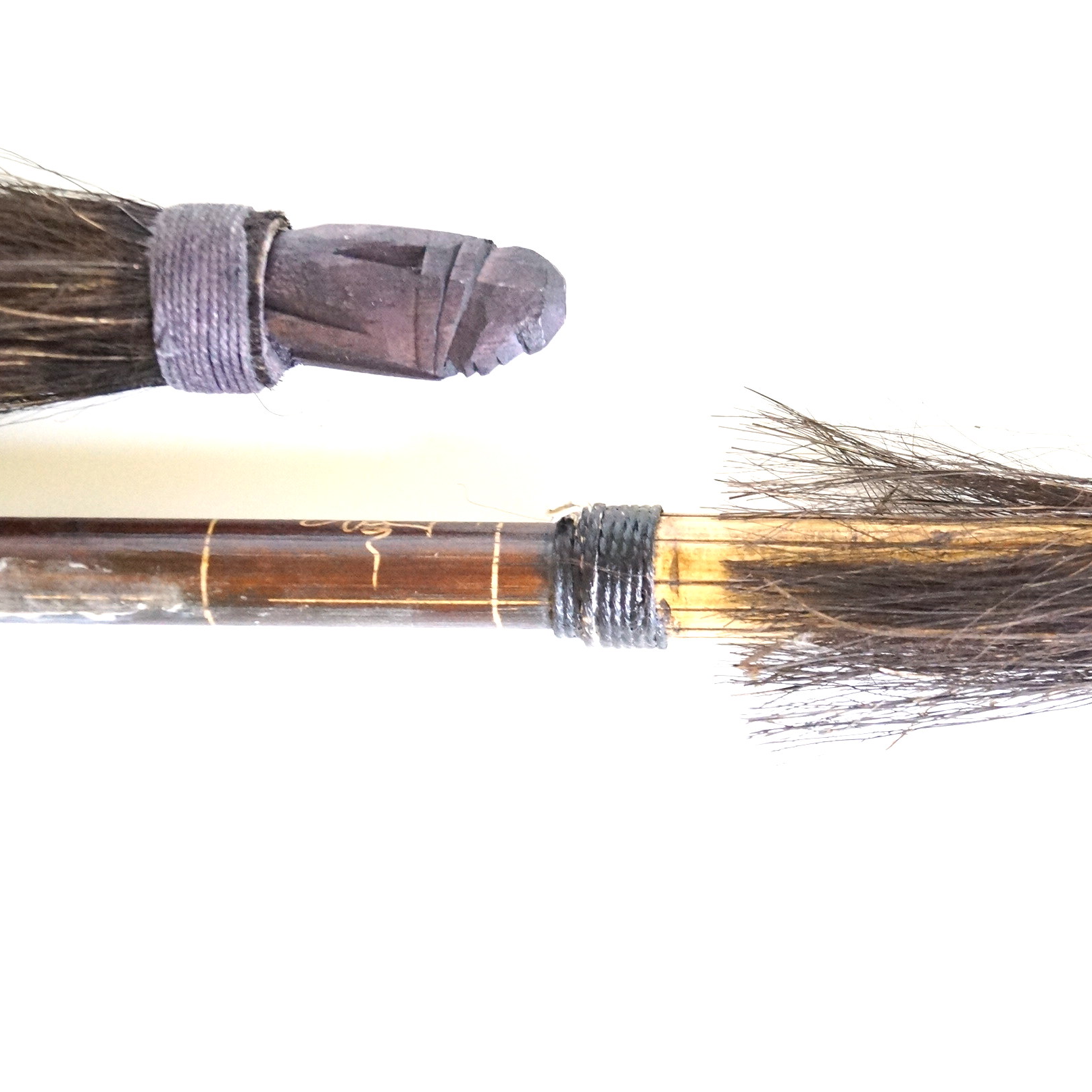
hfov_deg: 31.2
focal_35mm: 54
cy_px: 547
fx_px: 1927
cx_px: 777
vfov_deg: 31.6
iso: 3200
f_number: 4.5
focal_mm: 28
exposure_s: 1/60
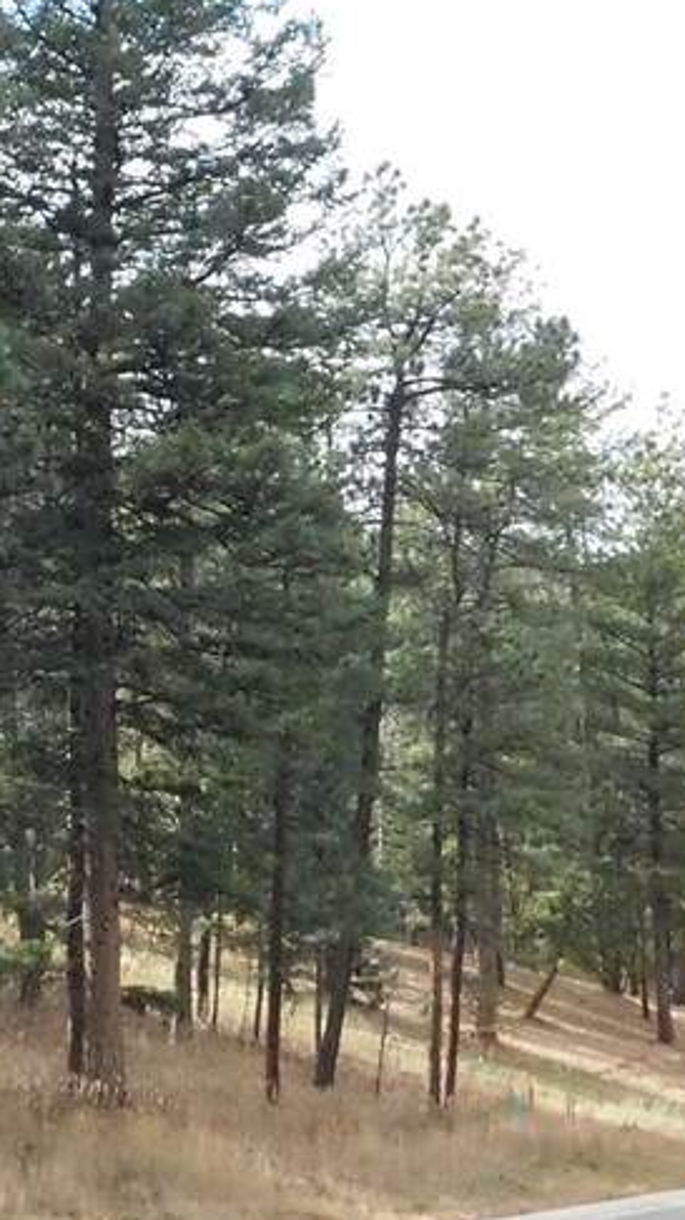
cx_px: -83
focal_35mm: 66
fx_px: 2133
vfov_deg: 31.9
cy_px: 610
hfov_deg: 17.6
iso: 800
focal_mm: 4
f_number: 6
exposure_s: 1/500
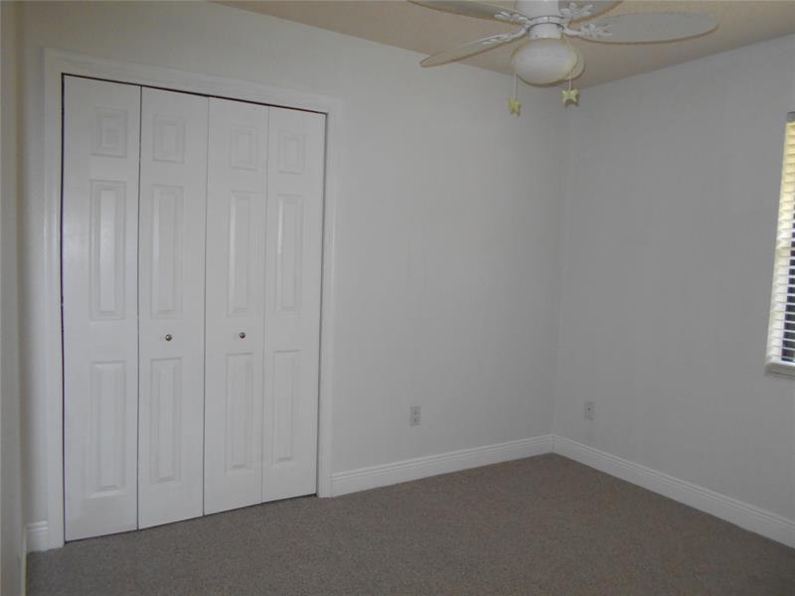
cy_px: 298
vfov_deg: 53.1
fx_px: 597
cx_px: 398
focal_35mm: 26
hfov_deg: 67.3
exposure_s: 1/25
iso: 200
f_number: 3.2
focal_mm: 4.6
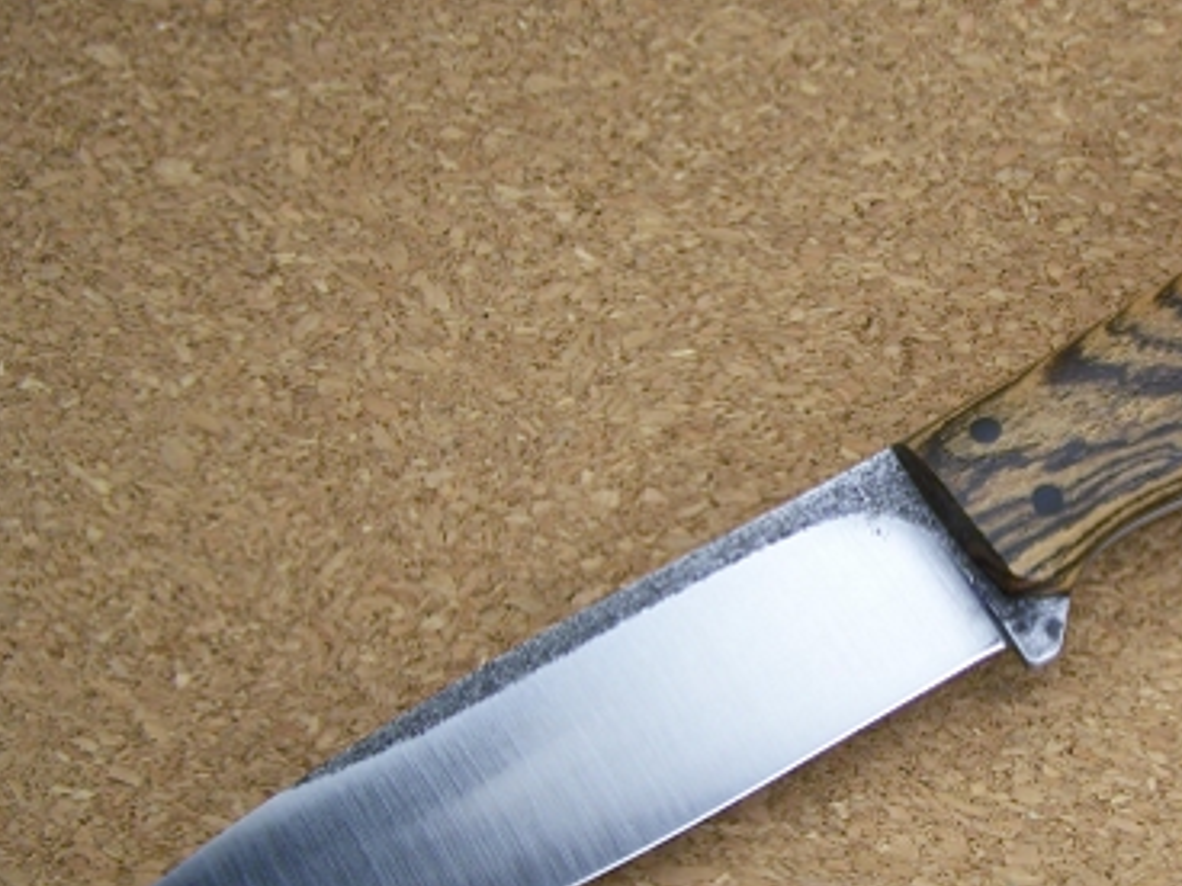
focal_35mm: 66
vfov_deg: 22.2
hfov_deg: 28.6
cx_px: 973
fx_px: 2254
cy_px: 581
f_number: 2.8
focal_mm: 6.3
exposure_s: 1/350
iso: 80
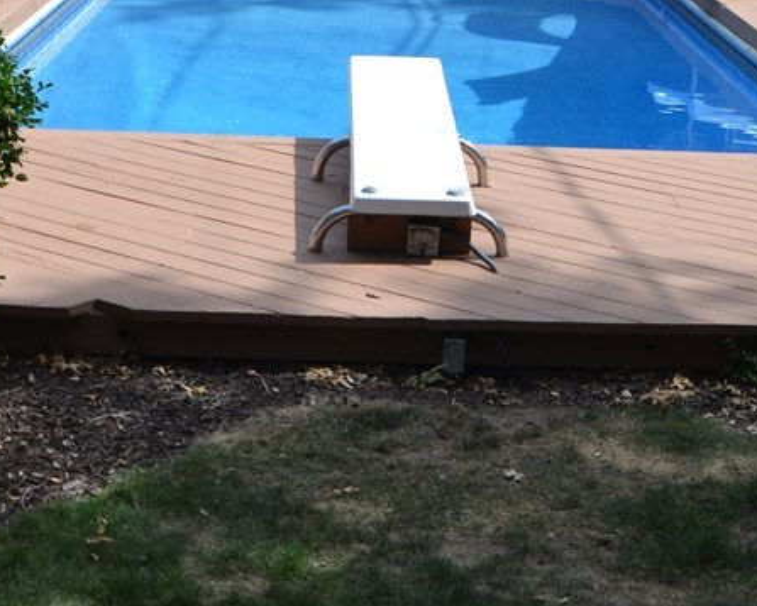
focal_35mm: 82
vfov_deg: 18.4
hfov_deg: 23.3
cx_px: 413
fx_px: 1838
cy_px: 69
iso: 100
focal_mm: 24
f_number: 7.1
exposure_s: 1/200
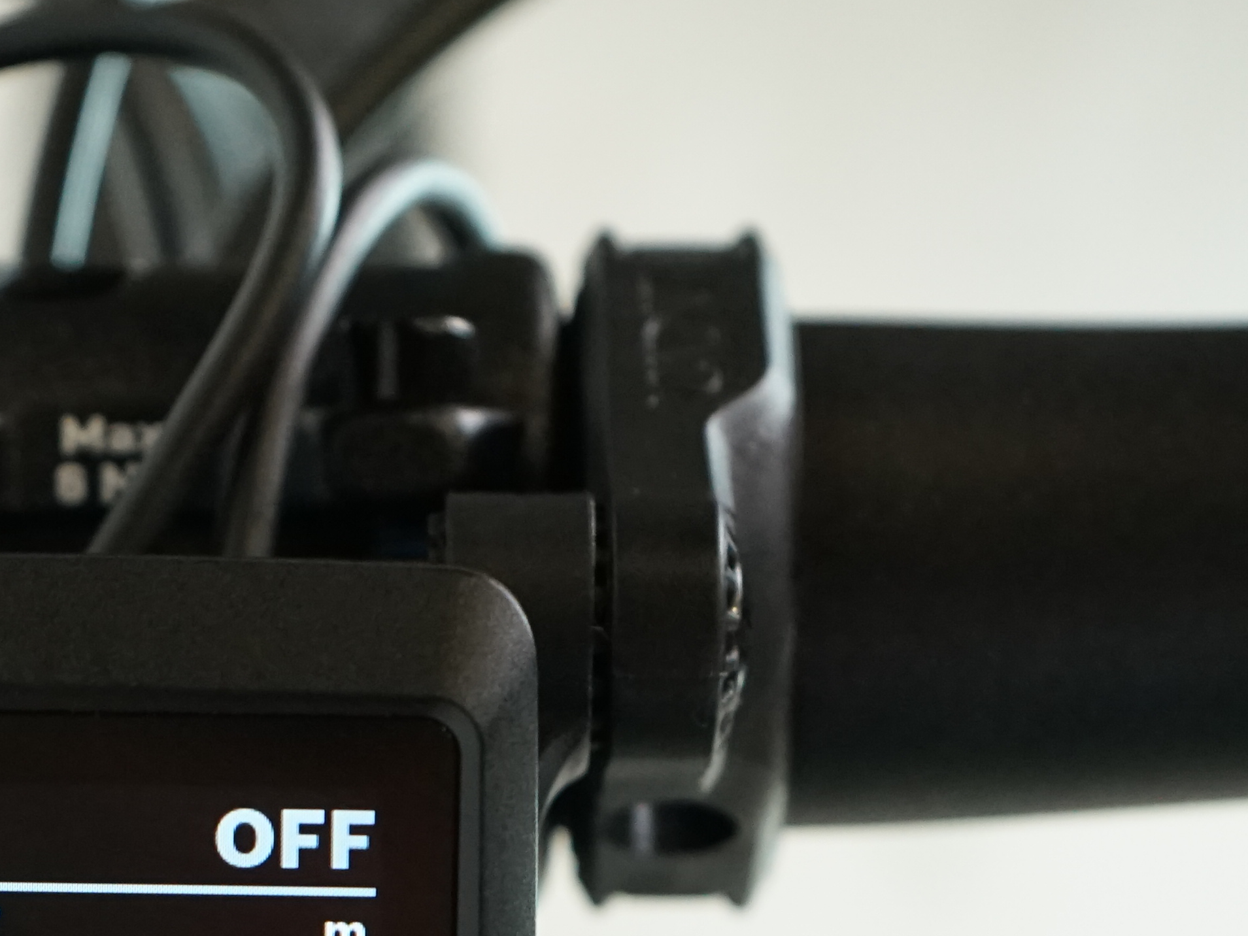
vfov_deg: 10.4
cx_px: 92
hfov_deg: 14.0
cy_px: 1211
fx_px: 5012
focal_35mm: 139
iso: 2000
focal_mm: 46
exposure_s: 1/200
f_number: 5.6
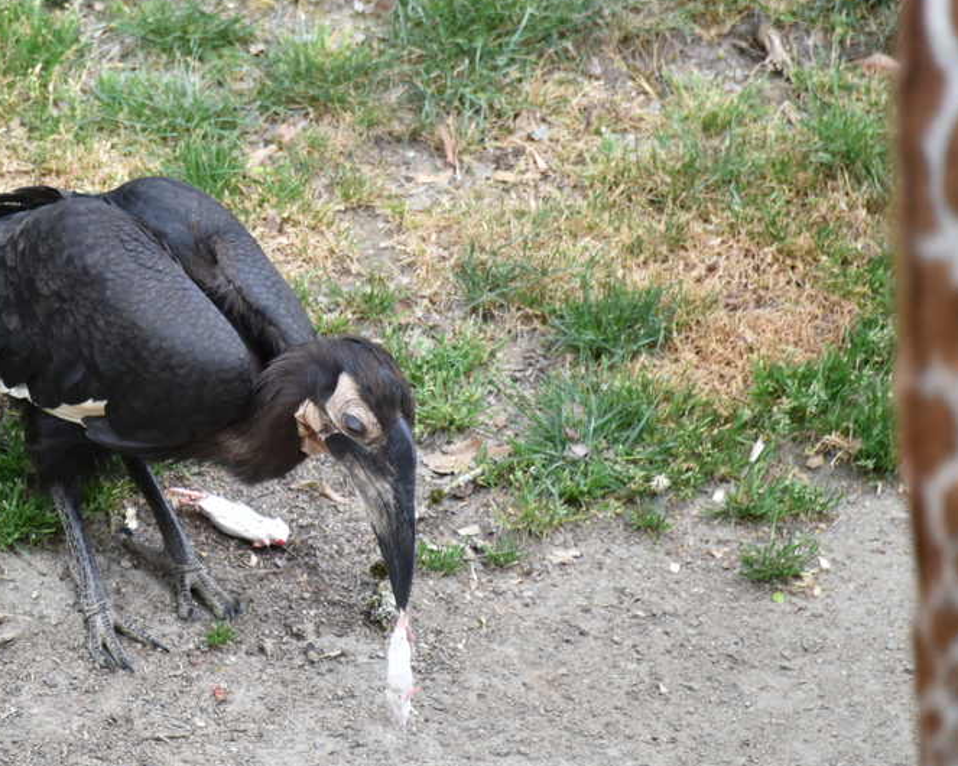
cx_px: 146
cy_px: 295
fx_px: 15420
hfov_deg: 3.6
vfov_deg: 2.8
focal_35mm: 544
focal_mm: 300
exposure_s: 1/640
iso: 1600
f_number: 5.6
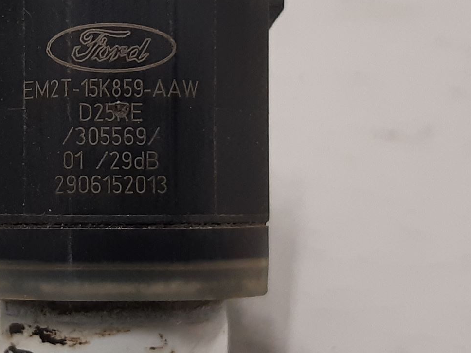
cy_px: 143
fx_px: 748
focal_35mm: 55
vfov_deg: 26.5
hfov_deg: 33.6
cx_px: 72
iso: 125
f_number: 1.7
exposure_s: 1/50
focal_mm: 3.93
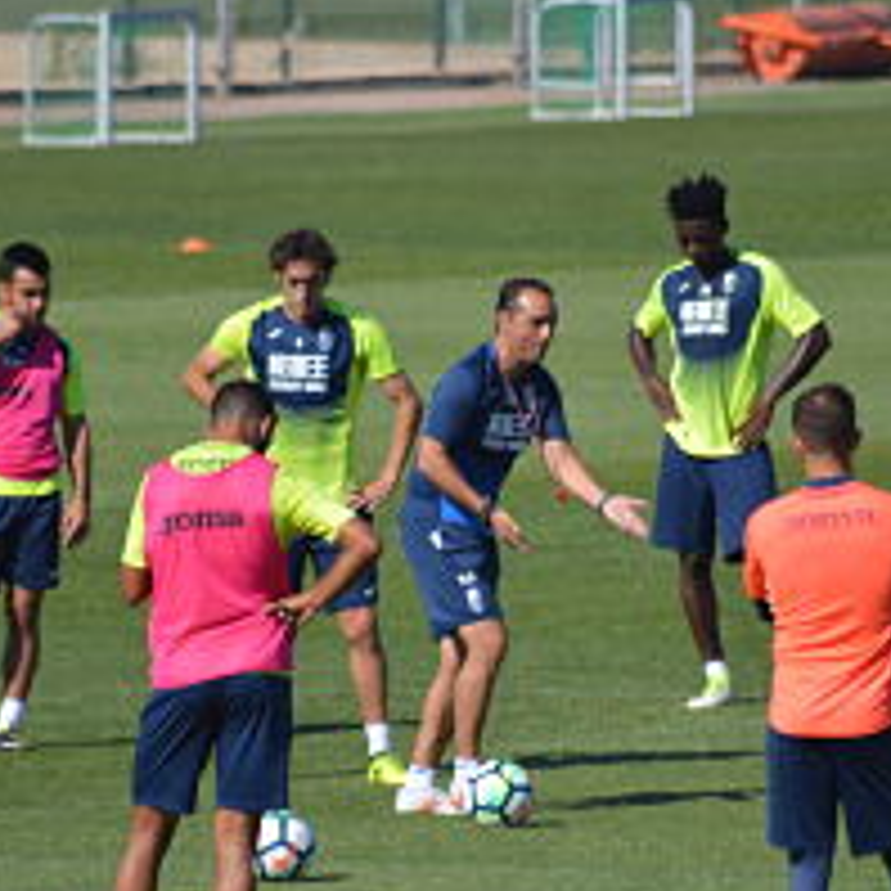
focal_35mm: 773
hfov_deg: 2.3
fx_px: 22511
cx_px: 513
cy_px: 576
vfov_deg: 2.3
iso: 360
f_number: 5.6
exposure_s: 1/2000
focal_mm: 300
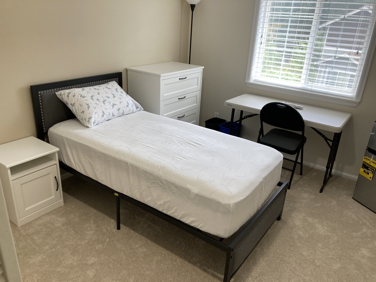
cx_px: 188
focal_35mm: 28
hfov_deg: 63.4
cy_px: 141
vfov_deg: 49.7
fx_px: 304
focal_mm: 3.99
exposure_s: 1/60
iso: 50
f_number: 1.8
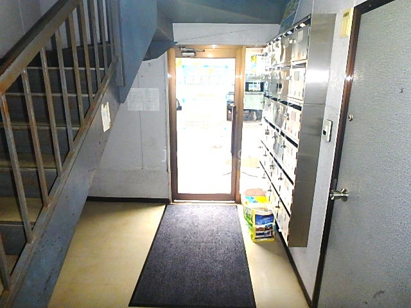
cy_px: 154
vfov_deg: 63.4
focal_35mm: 21
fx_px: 249
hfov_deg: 79.0
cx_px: 206
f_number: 3.5
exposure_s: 1/40
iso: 200
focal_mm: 3.7
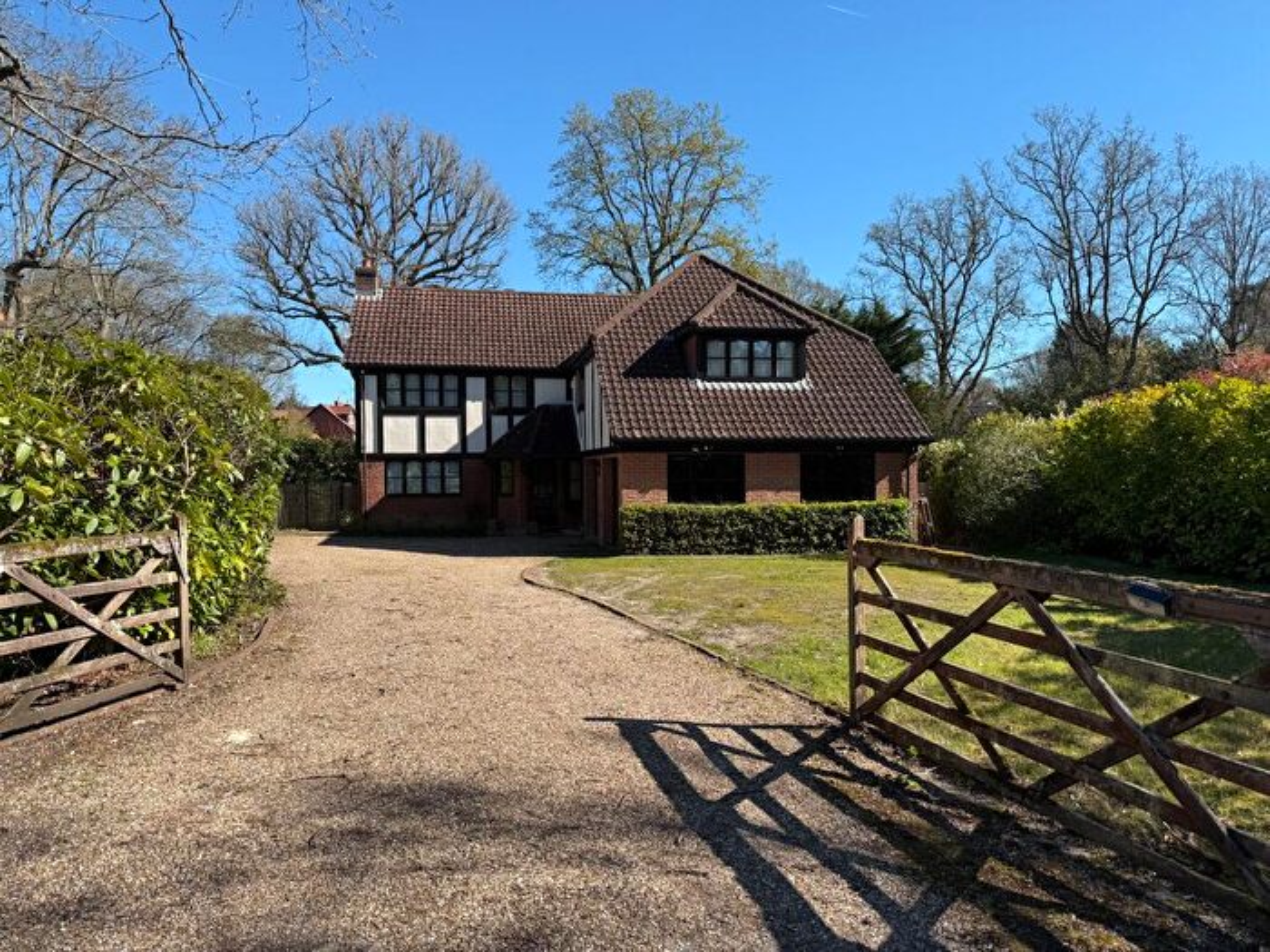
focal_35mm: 24
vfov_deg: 56.8
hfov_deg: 71.6
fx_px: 881
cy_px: 476
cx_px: 635
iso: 80
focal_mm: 6.76
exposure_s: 1/2611
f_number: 1.78
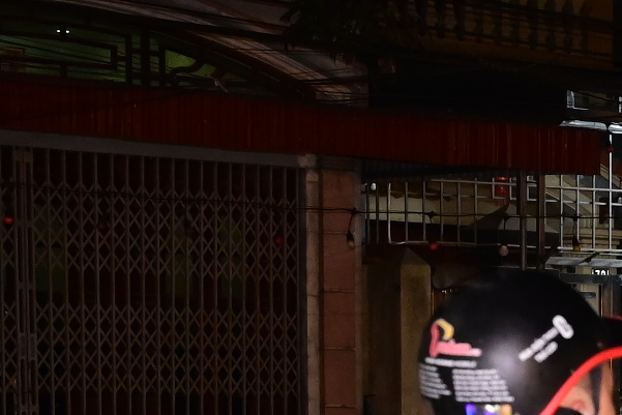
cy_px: 595
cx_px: 1331
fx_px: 2739
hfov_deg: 11.4
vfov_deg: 8.5
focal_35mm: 159
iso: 2500
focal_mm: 31.5
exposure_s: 1/200
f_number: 4
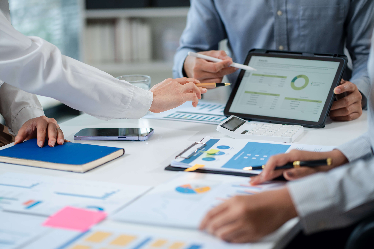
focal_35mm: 85
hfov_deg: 23.9
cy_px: 124
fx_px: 883
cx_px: 187
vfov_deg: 16.1
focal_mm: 85
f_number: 2.8
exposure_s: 1/250
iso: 400
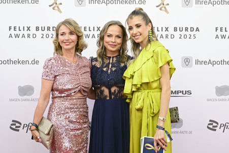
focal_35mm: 47
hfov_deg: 41.9
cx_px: 114
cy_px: 76
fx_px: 299
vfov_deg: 28.6
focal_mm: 47
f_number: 6.3
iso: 250
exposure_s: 1/200
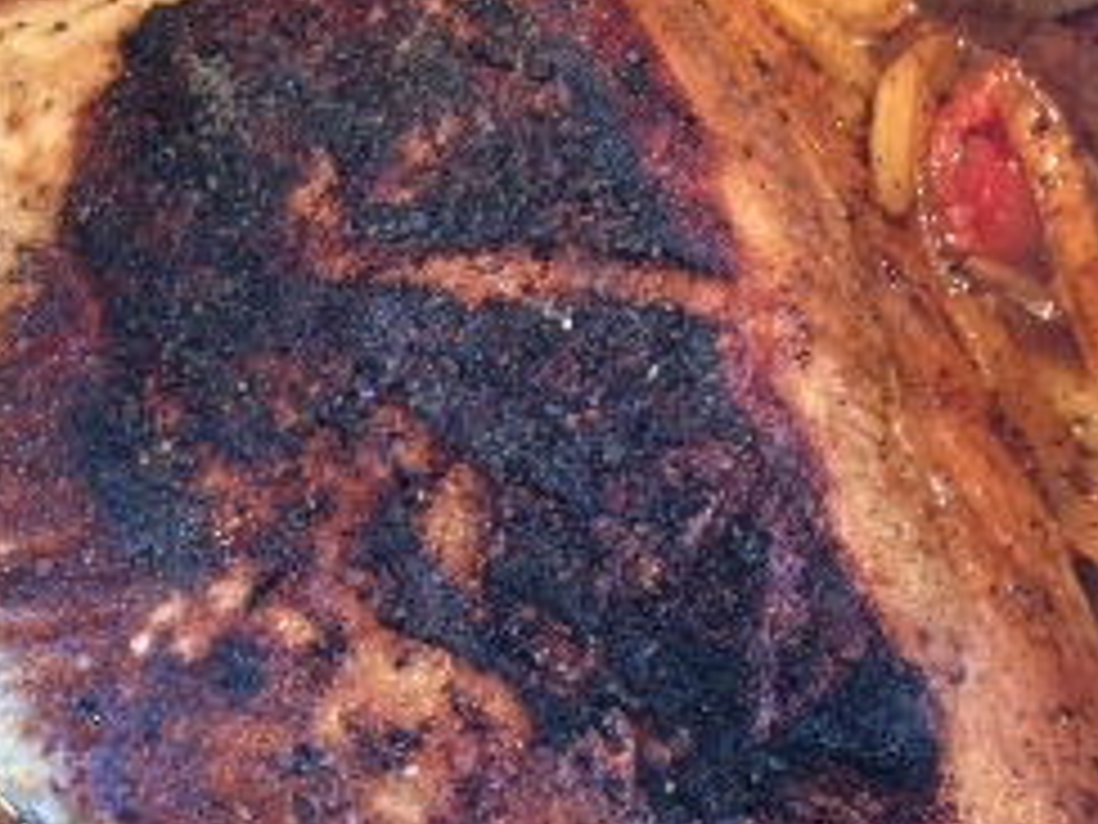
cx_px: 378
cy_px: 675
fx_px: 2062
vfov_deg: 22.2
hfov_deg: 29.6
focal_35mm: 65
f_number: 2.4
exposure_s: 1/20
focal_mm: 4.12
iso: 320
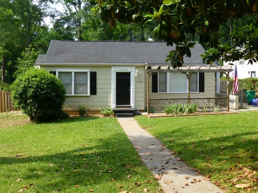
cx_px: 129
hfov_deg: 45.8
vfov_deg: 35.1
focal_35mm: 41
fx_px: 306
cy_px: 96
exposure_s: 1/320
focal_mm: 7.4
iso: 100
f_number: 3.9
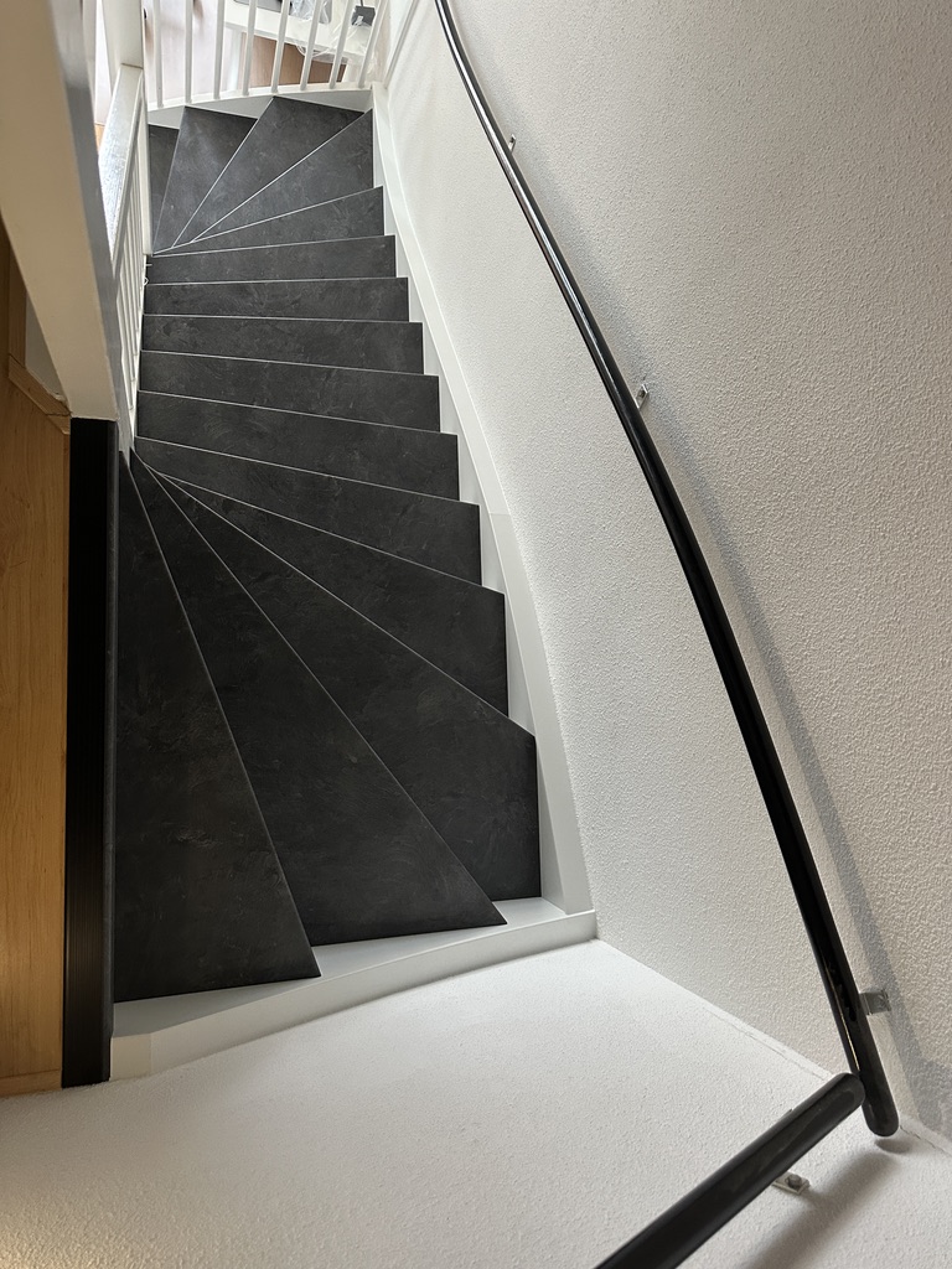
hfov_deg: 56.8
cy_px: 634
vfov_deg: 71.6
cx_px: 476
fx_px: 880
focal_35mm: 24
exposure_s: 1/50
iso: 400
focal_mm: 6.86
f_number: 1.78
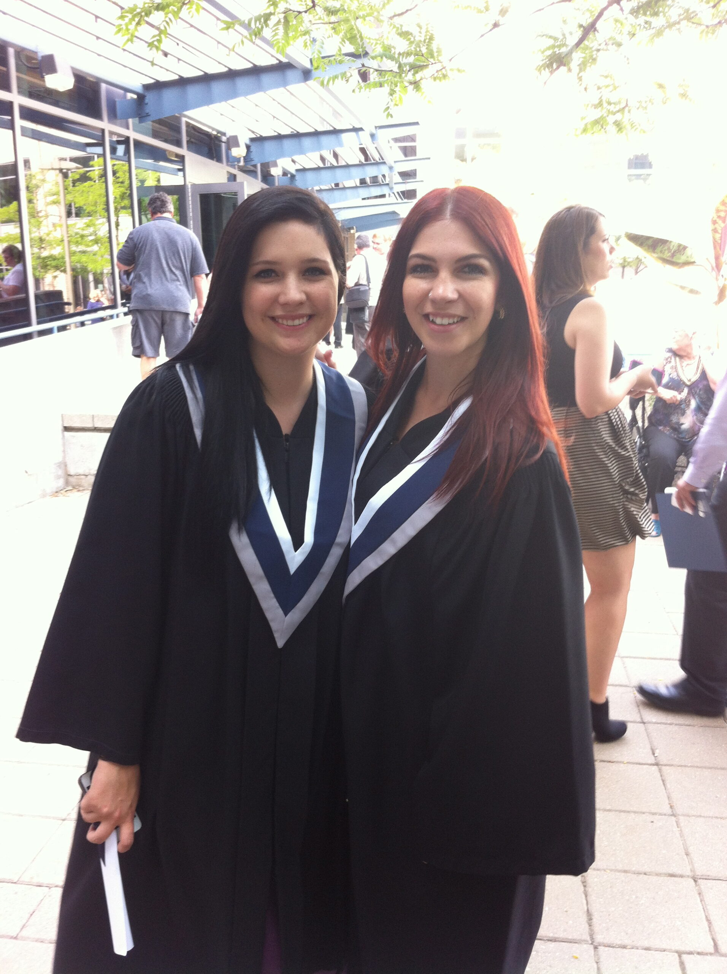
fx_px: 983
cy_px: 487
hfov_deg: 40.6
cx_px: 364
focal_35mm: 35
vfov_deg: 52.7
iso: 80
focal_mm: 3.85
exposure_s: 1/40
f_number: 2.8
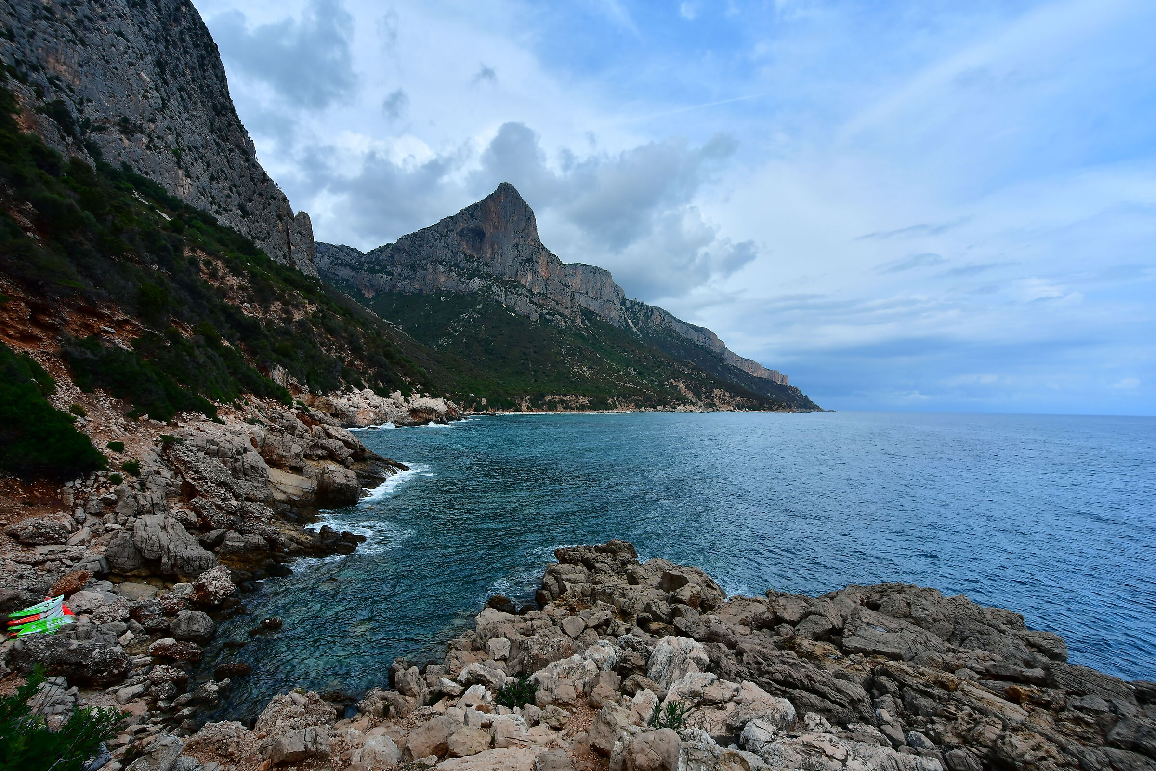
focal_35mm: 15
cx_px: 578
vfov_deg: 77.3
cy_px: 386
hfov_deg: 100.4
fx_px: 482
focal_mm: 10
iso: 100
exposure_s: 1/320
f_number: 7.1
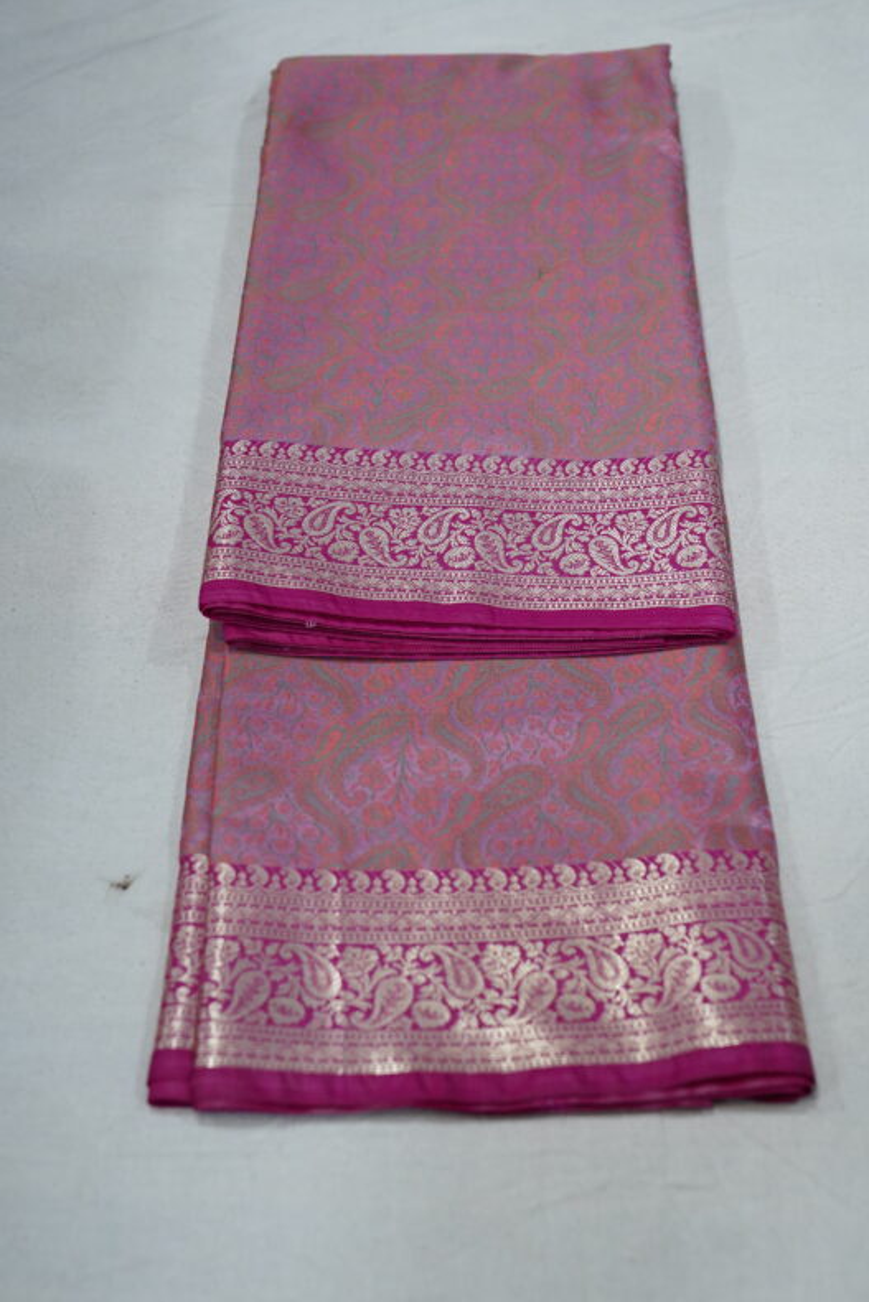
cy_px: 567
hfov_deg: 27.5
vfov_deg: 40.3
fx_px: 1773
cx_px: 468
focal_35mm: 49
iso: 2500
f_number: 4.5
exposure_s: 1/160
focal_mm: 43
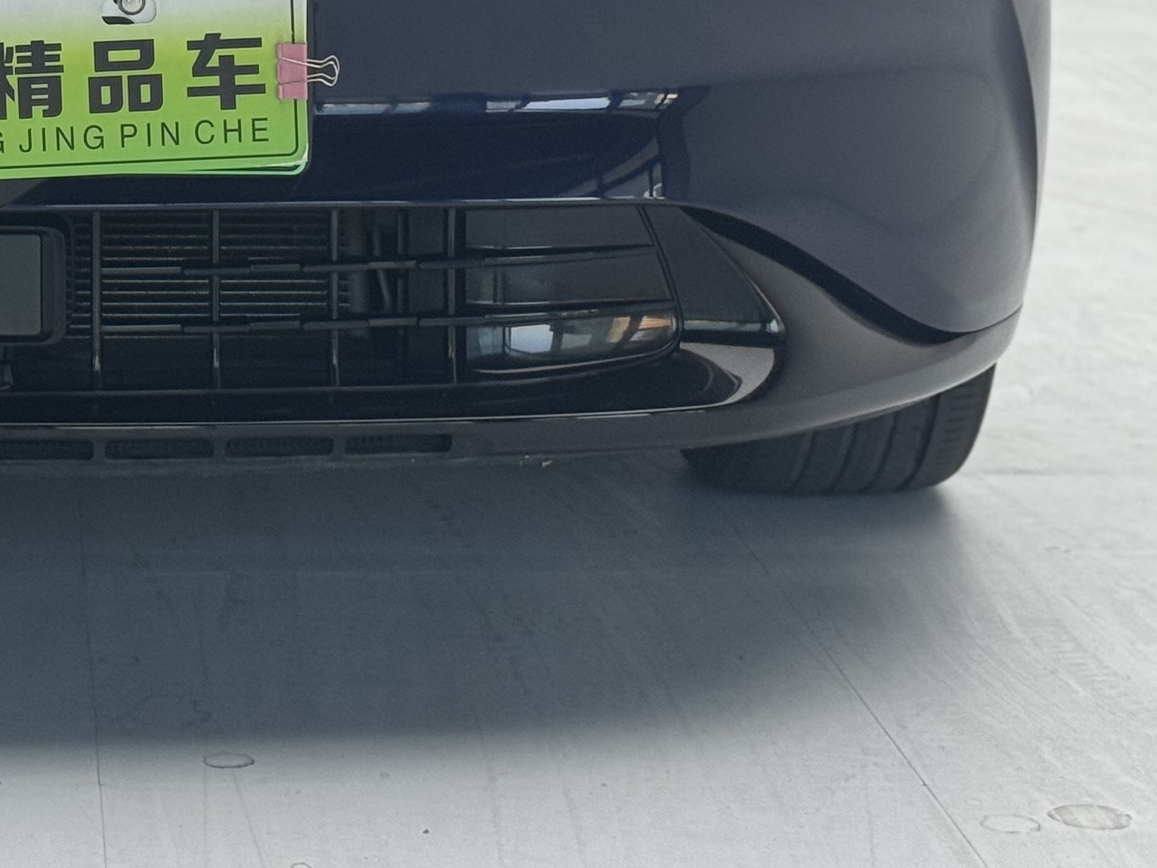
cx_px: 11
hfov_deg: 16.4
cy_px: -83
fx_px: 3944
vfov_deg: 12.3
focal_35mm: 118
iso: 64
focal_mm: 6.76
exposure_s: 1/268
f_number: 1.78
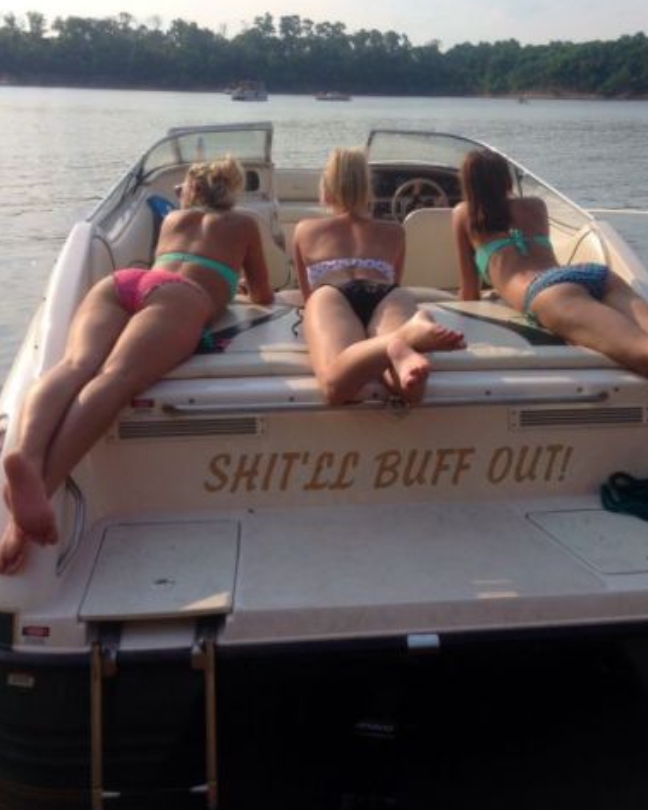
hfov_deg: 36.4
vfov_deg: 44.7
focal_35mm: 41
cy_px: 359
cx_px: 383
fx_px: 983
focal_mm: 4.12
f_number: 2.4
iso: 50
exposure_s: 1/1695
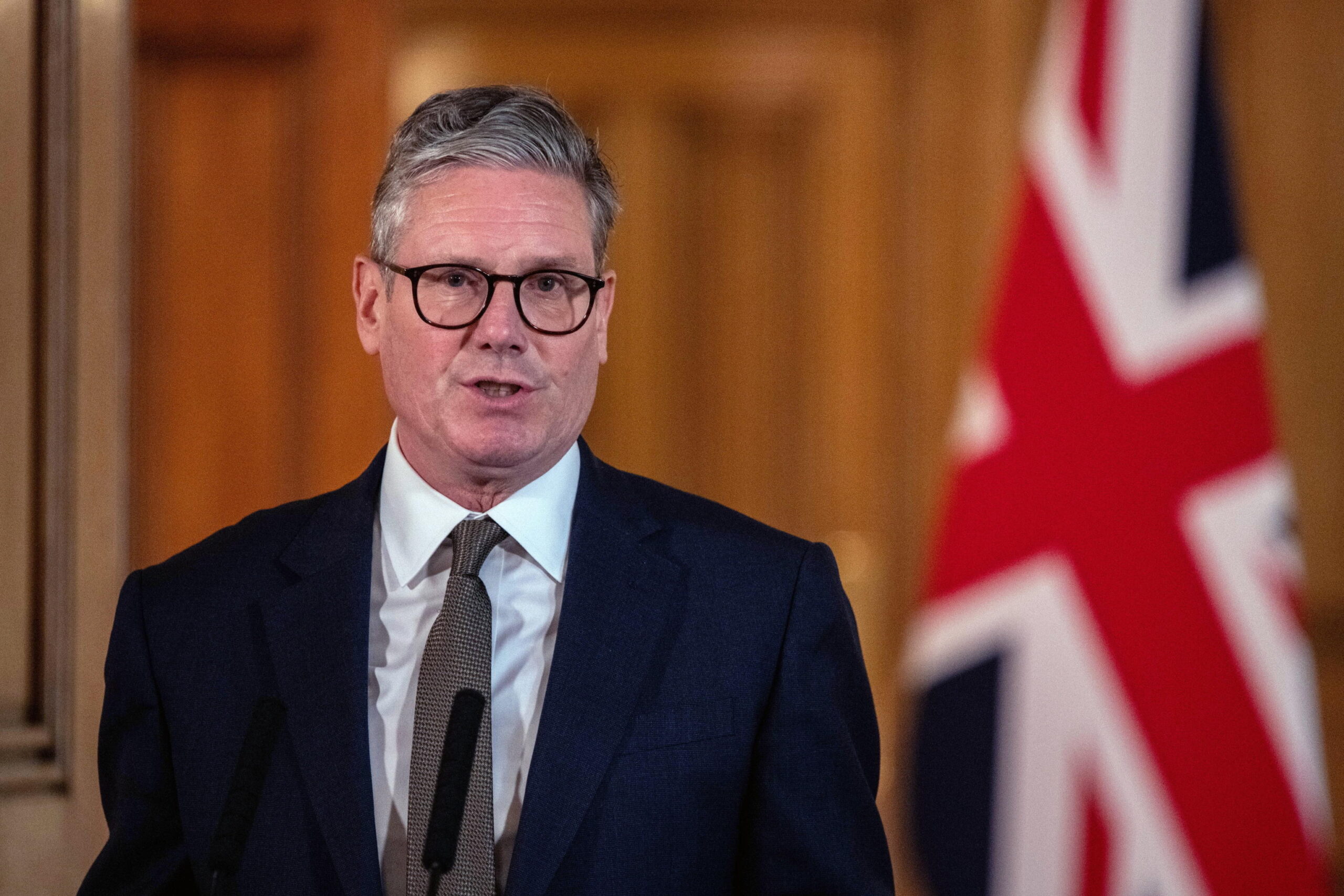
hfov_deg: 6.9
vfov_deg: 4.6
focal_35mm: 300
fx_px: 11200
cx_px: 672
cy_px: 448
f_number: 4
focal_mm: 300
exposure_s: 1/320
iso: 5000
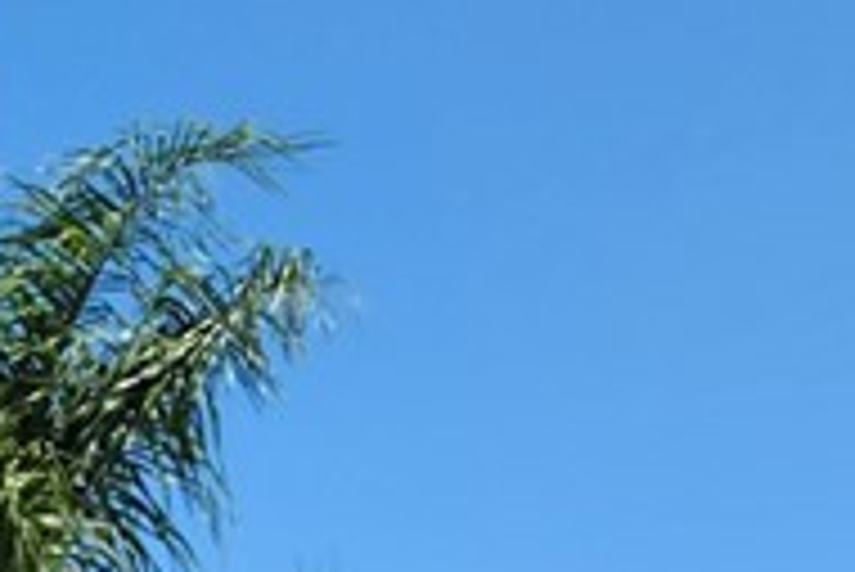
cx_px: 1548
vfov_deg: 9.4
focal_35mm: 129
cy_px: 1432
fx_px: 3066
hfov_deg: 14.1
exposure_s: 1/1163
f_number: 1.8
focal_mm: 6.4
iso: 12
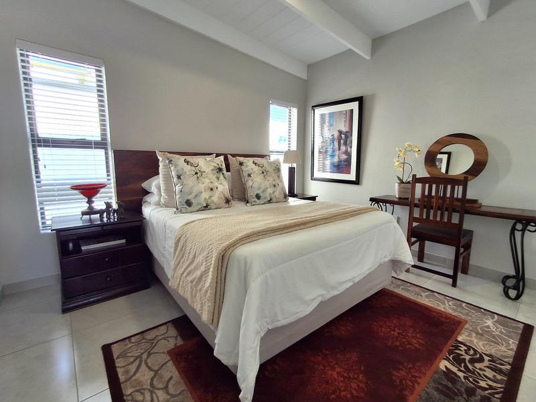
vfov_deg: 78.1
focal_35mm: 16
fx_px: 248
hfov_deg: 94.5
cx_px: 268
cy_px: 201
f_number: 2.2
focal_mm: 1.64
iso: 40
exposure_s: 1/120
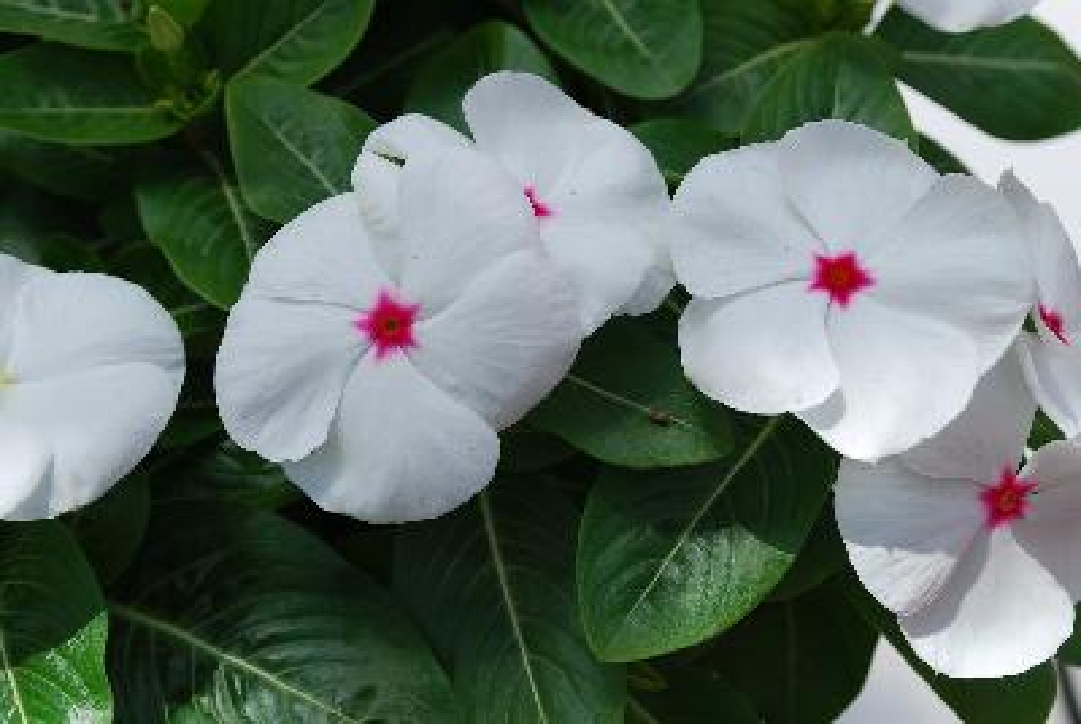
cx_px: 540
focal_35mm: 68
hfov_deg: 29.8
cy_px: 362
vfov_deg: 20.2
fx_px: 2030
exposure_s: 1/200
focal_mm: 45
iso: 100
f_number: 8
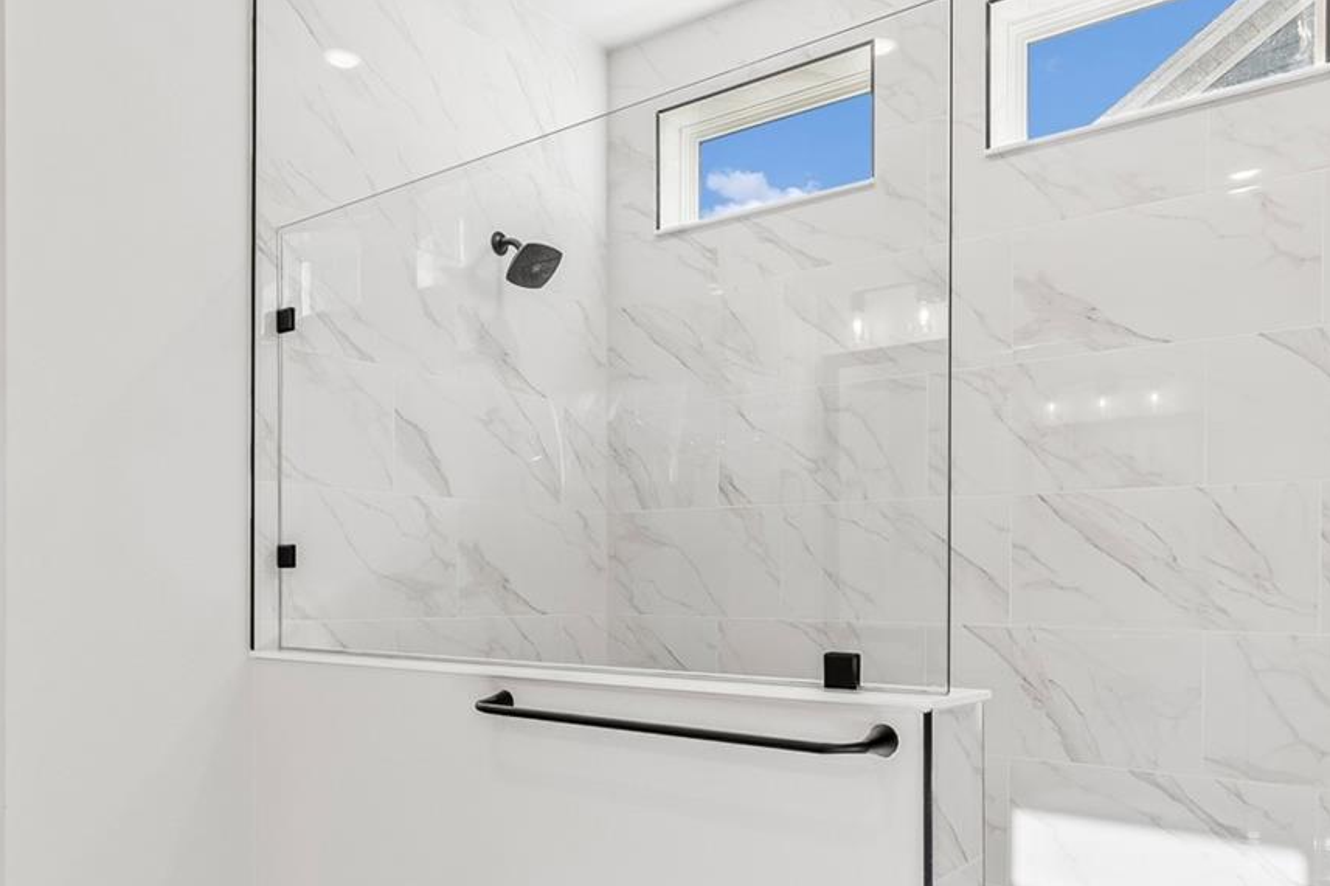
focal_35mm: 28
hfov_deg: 65.4
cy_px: 576
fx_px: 1034
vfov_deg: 45.8
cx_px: 604
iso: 100
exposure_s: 1/8
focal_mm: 10
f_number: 7.1
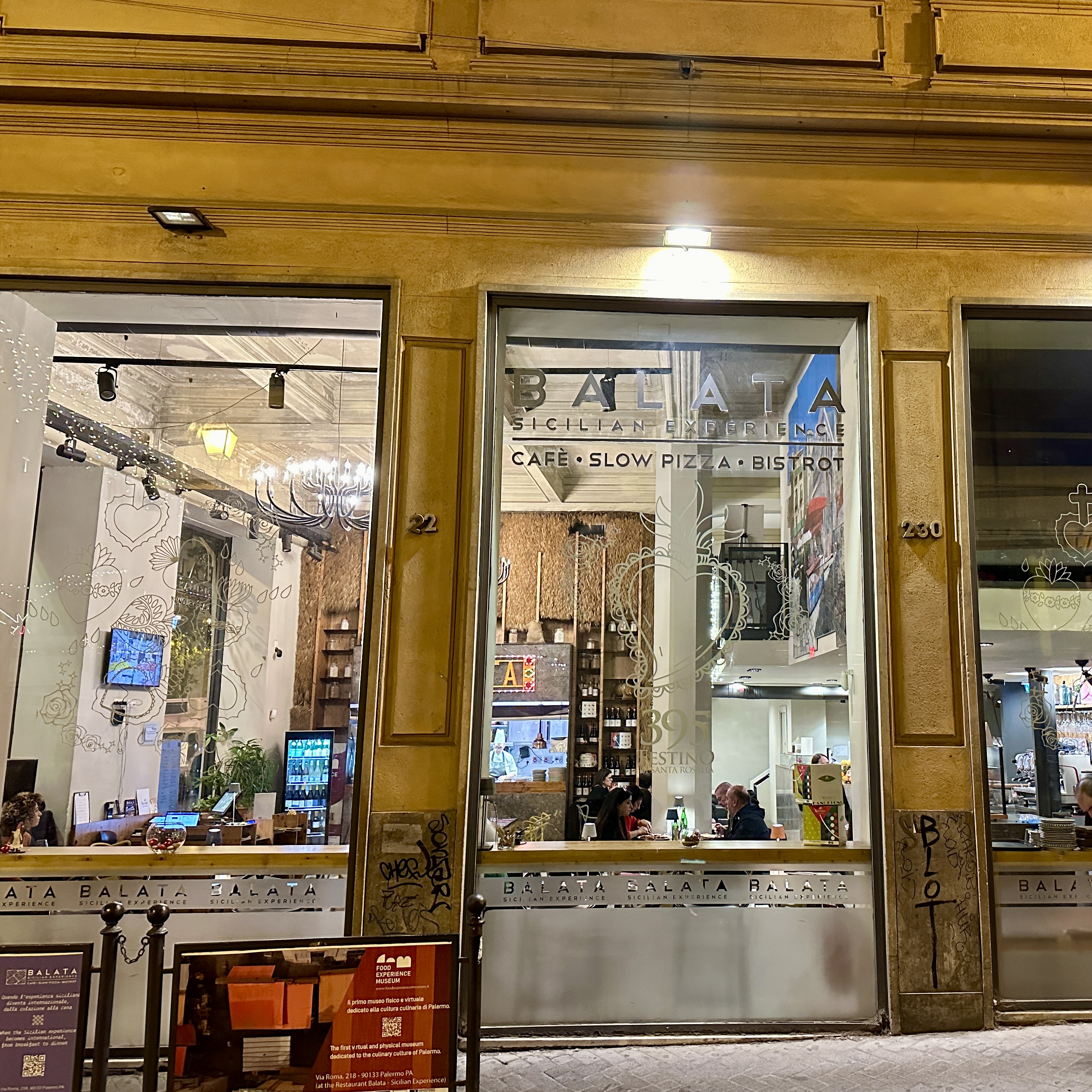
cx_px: 696
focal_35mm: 29
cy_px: 542
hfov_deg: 54.9
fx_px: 1035
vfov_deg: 55.6
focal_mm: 6.86
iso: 1000
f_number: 1.78
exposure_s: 1/50
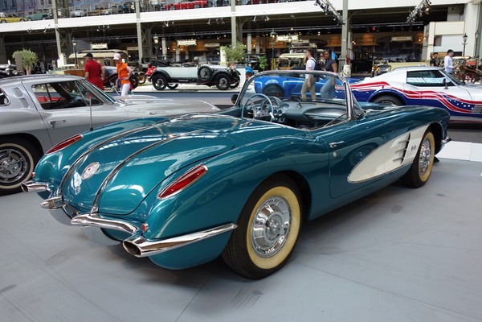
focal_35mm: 31
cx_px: 241
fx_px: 415
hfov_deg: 60.3
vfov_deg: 42.3
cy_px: 161
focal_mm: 11.46
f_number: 2.8
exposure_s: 1/100
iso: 125
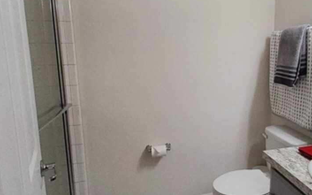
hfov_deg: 71.3
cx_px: 197
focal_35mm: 25
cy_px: 79
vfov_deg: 49.0
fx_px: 213
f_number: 2.2
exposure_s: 1/50
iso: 200
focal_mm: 1.13
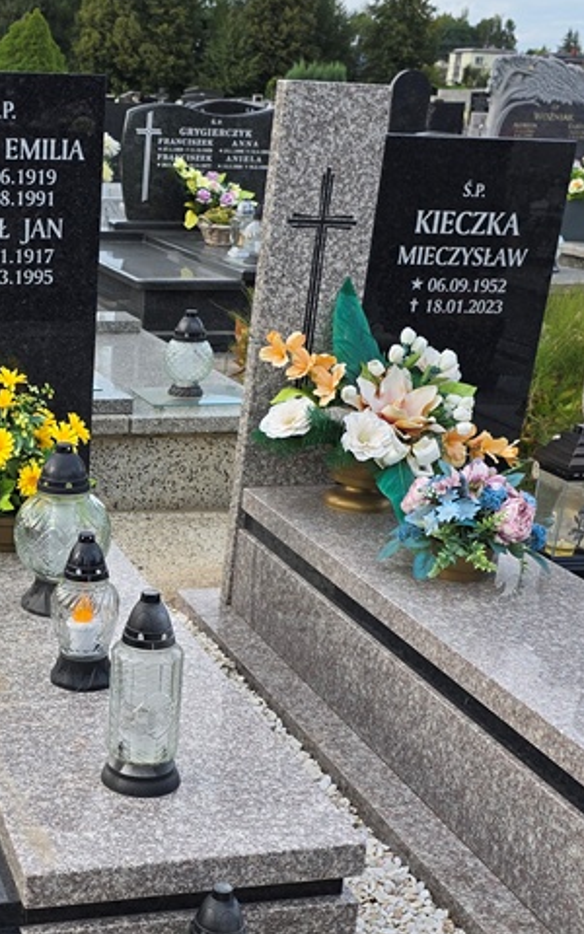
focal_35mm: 52
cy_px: 630
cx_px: 29
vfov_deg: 38.4
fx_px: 1324
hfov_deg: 24.0
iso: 12
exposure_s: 1/120
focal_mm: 6.3
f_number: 1.7
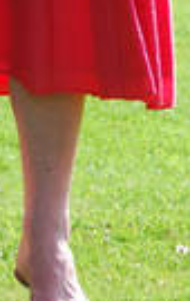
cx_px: 237
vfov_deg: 2.0
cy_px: -187
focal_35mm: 1028
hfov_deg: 1.3
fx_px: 8472
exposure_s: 1/160
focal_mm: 130
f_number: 5.6
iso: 100
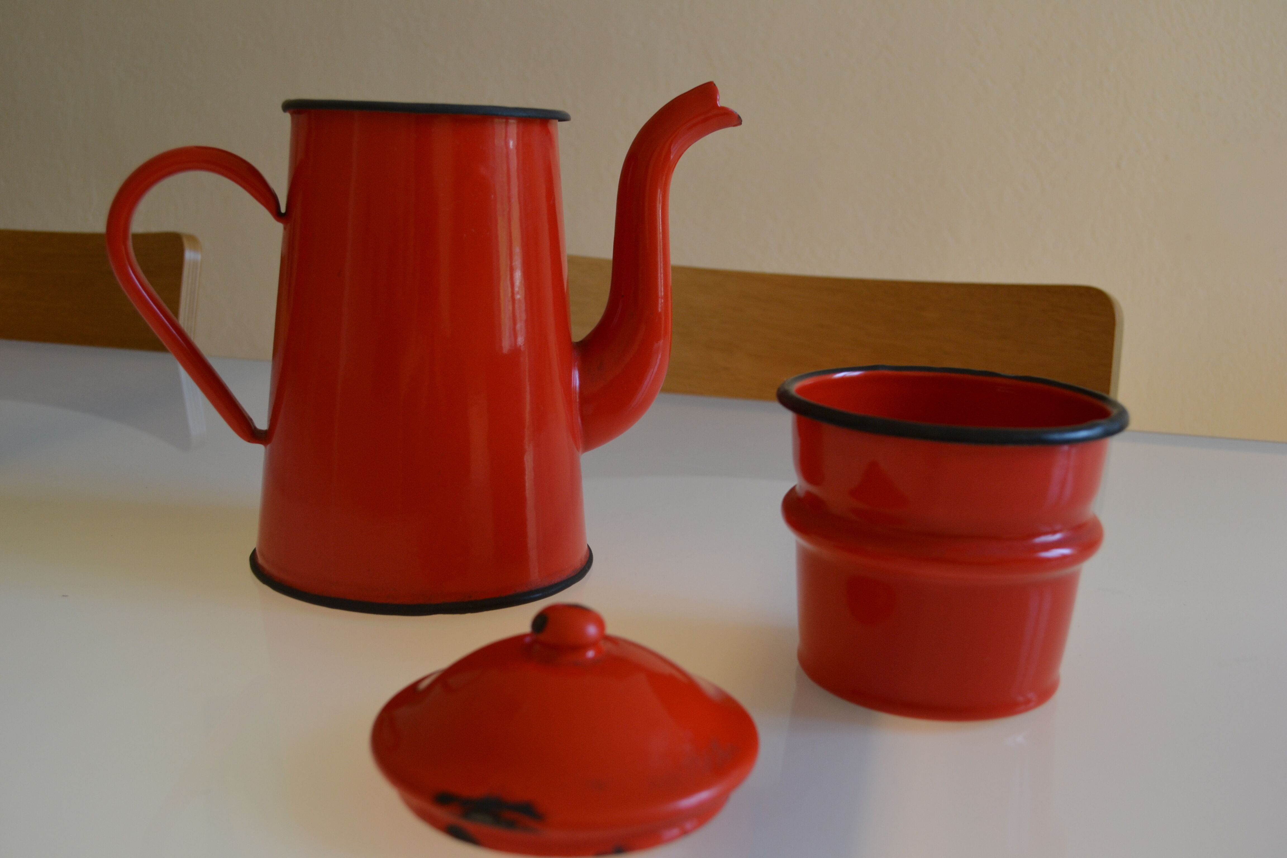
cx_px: 644
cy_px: 429
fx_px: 1287
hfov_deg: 53.1
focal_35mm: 36
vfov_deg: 36.9
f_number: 5.6
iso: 360
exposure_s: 1/125
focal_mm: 24
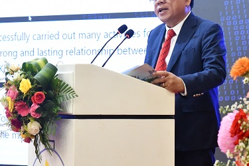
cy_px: 37
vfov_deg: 8.2
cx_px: 136
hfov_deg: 12.2
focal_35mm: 168
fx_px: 1162
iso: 9000
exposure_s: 1/125
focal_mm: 70
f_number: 9
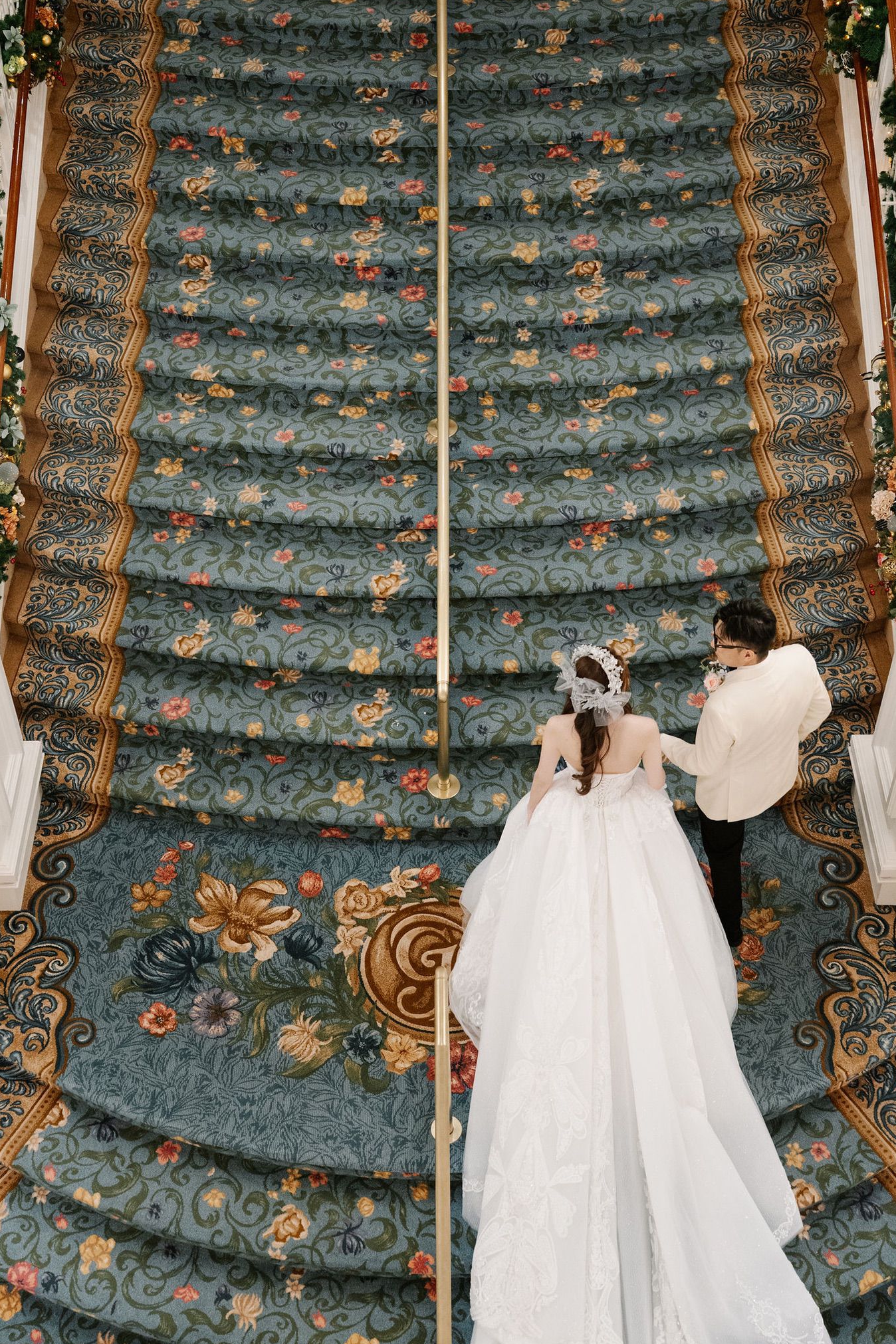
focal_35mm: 46
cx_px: 419
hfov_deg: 29.2
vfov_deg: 42.7
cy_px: 620
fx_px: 1717
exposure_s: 1/100
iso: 1600
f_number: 2
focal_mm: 31
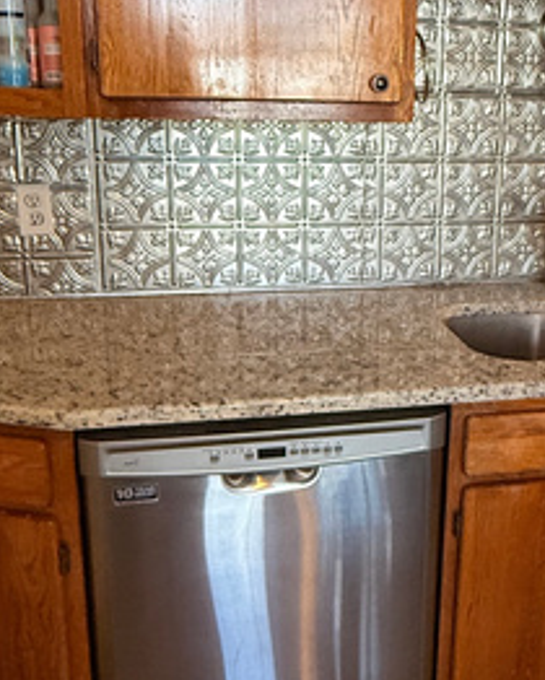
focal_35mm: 40
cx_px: 366
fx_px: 806
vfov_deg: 45.6
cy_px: 291
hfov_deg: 37.0
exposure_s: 1/60
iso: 500
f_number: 2.2
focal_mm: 2.22
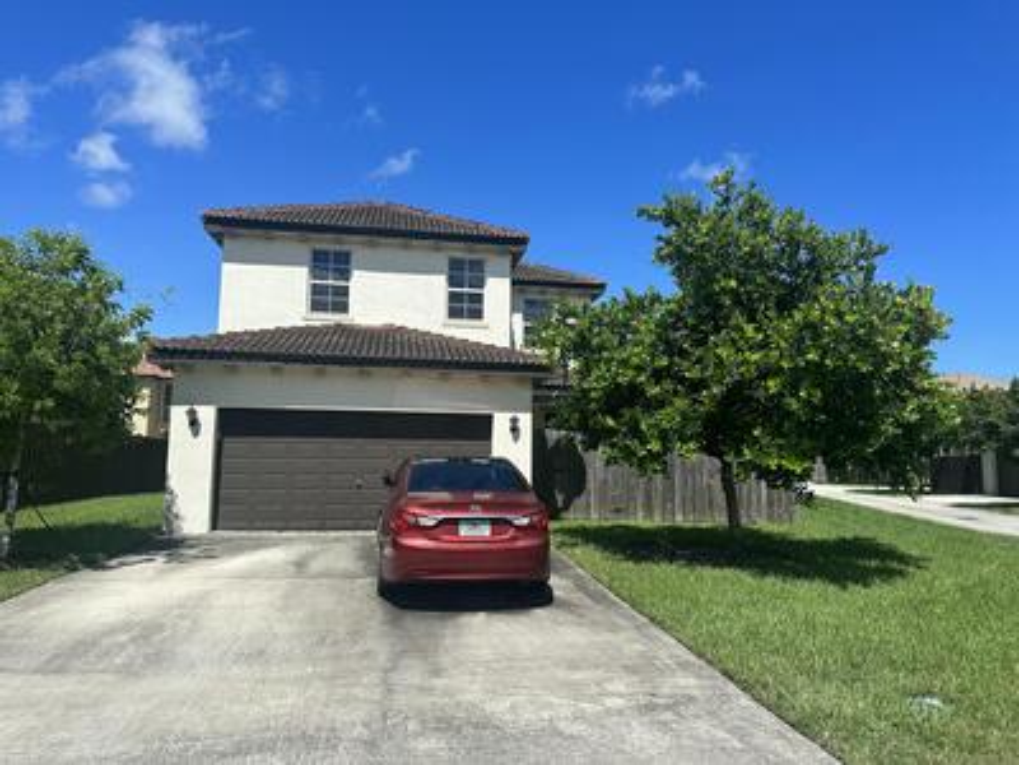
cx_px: 510
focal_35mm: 24
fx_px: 706
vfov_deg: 56.8
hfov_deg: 71.6
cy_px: 382
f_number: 1.78
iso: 80
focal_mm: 6.86
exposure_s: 1/5848
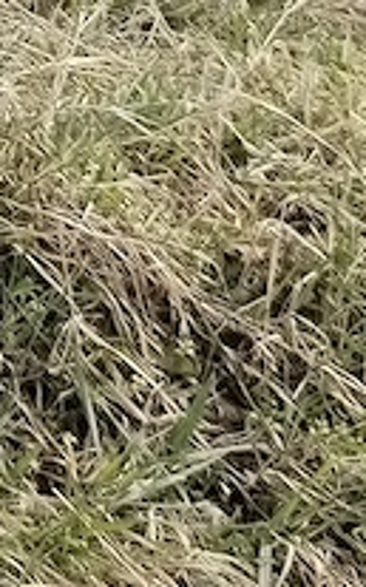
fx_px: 3167
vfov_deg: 9.8
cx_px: -624
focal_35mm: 198
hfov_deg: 6.2
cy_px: -632
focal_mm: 4.75
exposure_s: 1/1057
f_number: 1.8
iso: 100
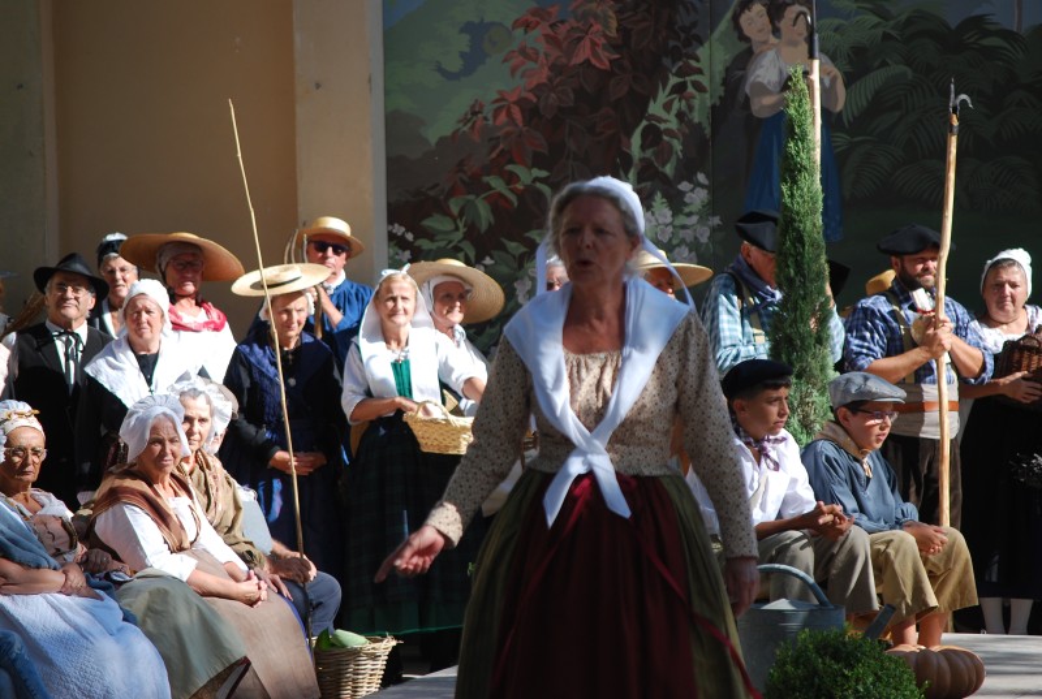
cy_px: 350
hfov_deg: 10.1
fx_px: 5873
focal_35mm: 202
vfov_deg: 6.8
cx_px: 521
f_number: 5.6
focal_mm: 135
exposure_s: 1/500
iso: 200
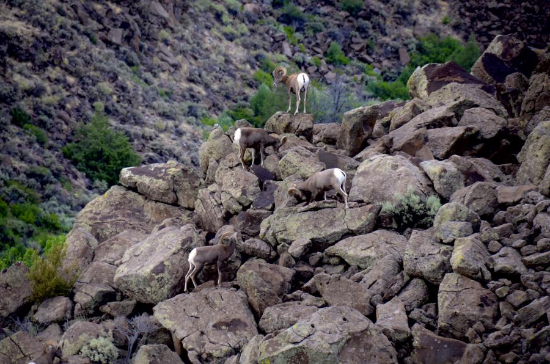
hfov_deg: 6.9
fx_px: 4574
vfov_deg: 4.6
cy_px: 182
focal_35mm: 300
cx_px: 275
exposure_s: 1/50
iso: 100
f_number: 5.6
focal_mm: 200
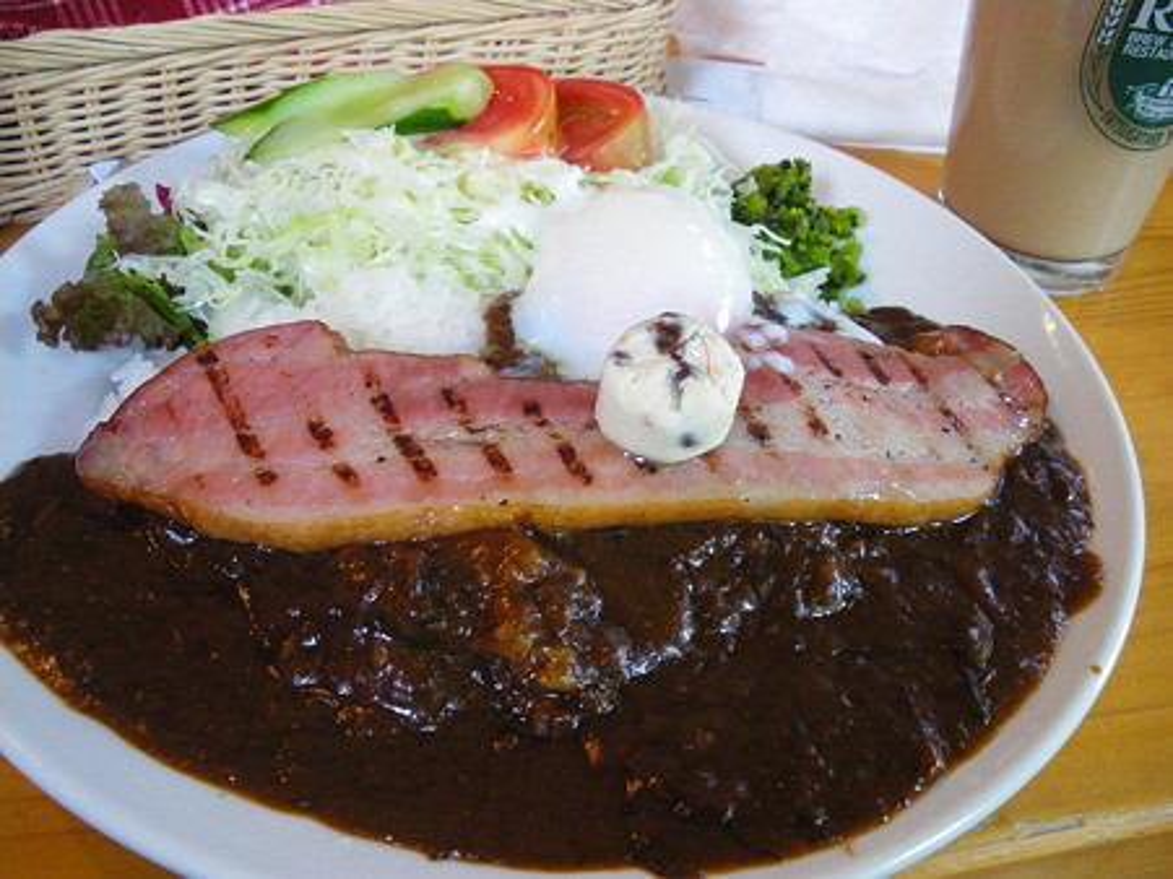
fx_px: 1220
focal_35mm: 36
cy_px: 440
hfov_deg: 51.4
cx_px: 586
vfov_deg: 39.6
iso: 400
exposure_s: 1/50
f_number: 3.5
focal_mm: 6.3
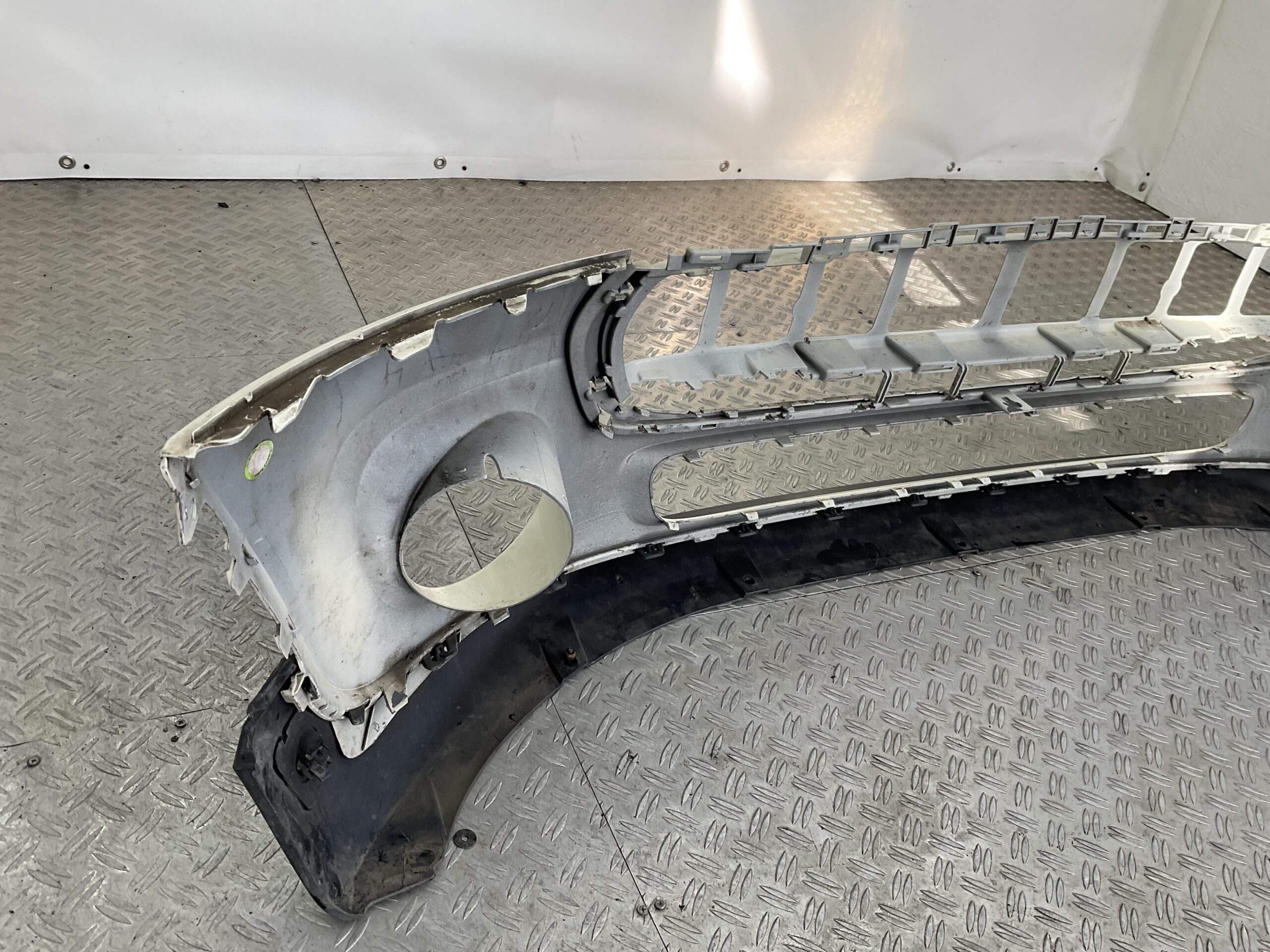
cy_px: 476
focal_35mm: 29
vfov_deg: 48.2
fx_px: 1064
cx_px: 635
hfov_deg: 61.7
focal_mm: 3
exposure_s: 1/208
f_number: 1.8
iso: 16
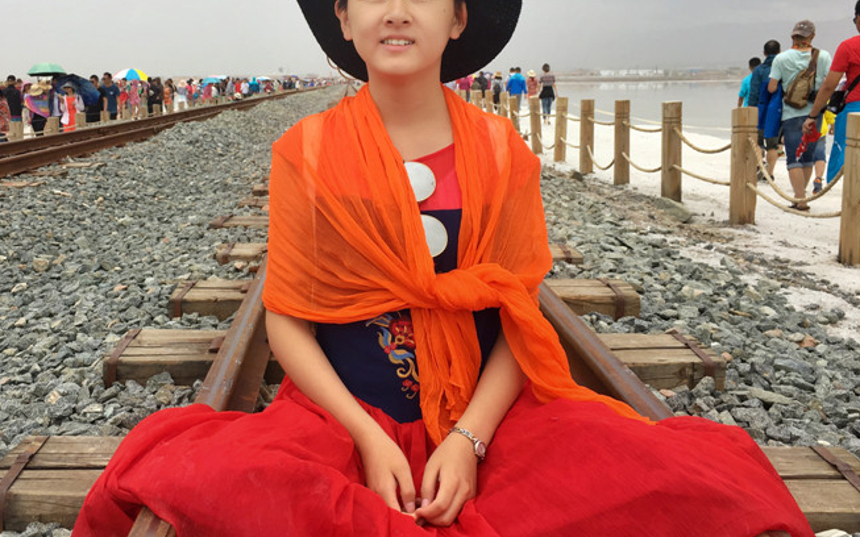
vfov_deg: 31.9
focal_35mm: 40
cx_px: 320
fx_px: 937
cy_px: 235
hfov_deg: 48.8
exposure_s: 1/1832
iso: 25
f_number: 2.2
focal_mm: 4.15
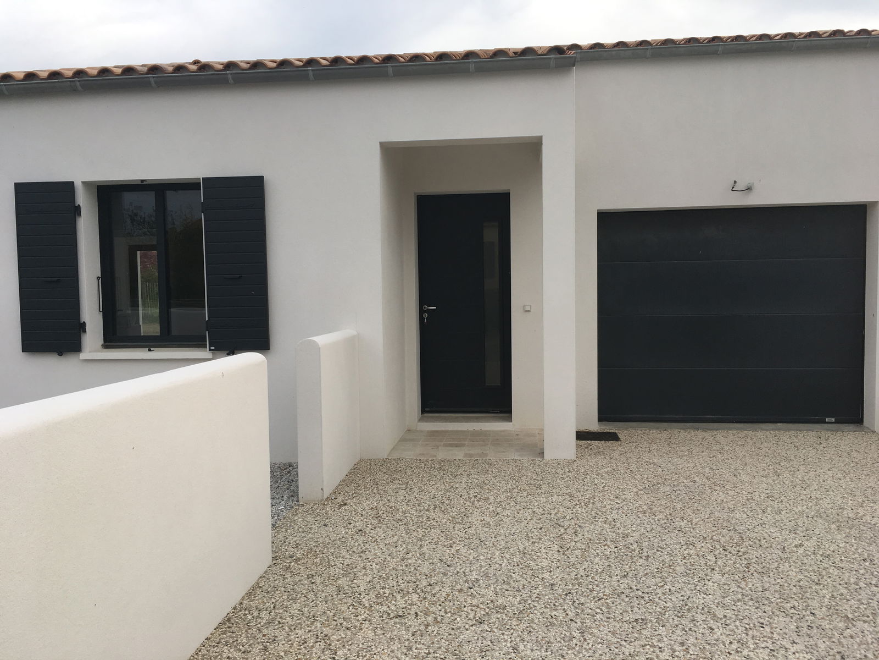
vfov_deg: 48.2
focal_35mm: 29
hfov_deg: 61.7
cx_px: 440
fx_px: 736
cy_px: 330
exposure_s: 1/407
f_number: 2.2
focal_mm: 4.15
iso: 25
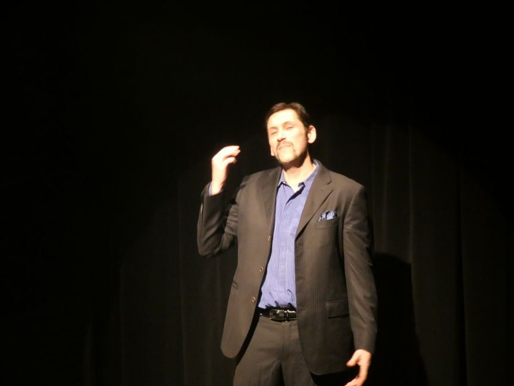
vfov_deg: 10.5
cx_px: 244
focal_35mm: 141
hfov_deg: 14.0
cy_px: 217
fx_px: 2095
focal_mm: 21.5
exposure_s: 1/125
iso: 800
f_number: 5.1
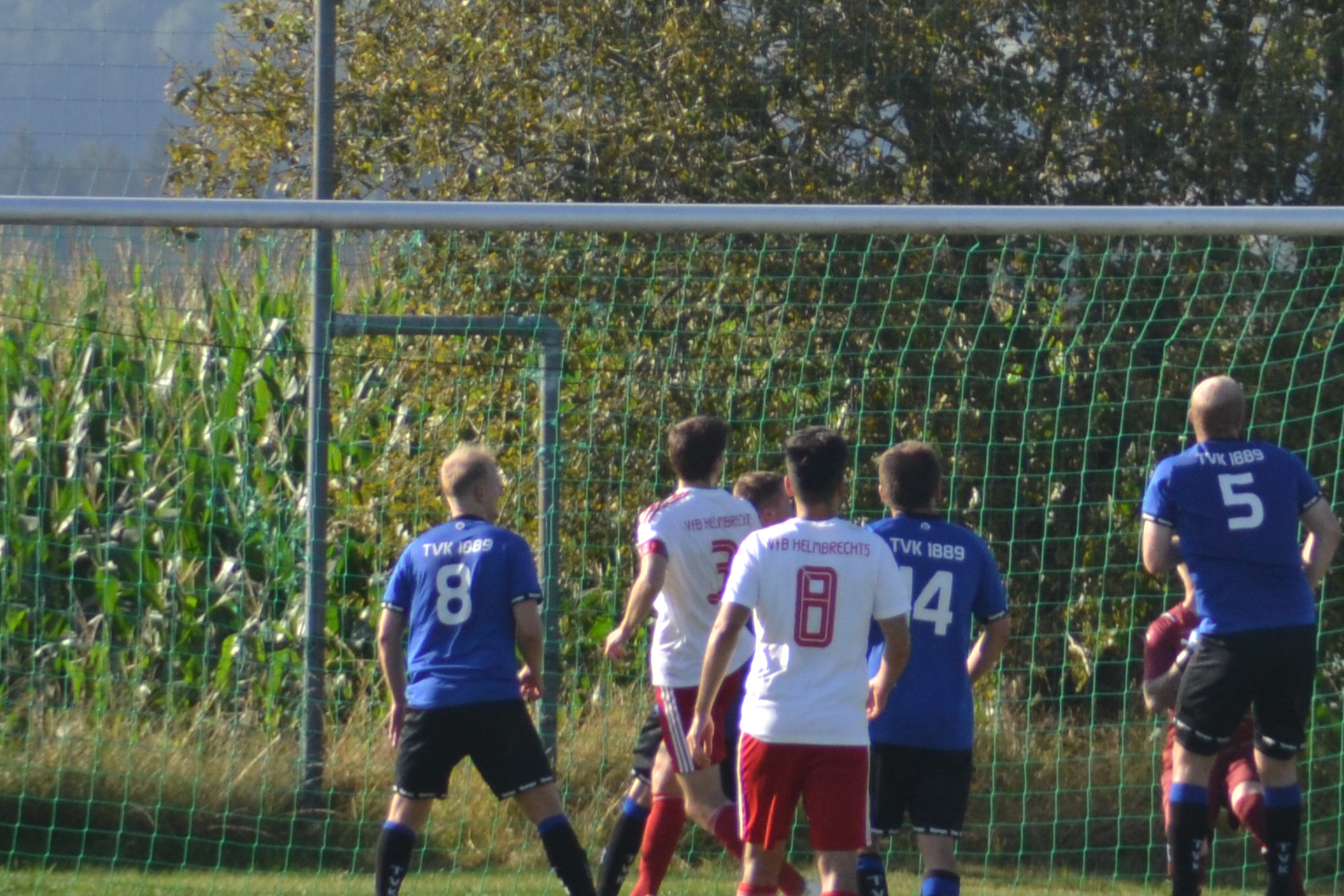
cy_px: 190
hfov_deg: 2.3
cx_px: 730
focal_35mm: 902
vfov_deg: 1.5
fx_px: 33672
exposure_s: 1/640
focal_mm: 200
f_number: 6.3
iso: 400
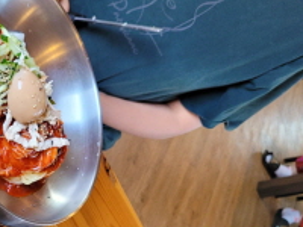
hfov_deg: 26.8
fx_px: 569
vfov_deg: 21.5
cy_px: 243
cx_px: -48
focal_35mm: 65
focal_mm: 5.4
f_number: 1.8
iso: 250
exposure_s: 1/120
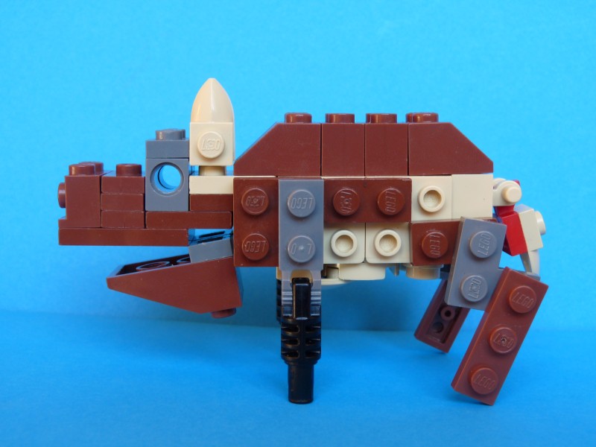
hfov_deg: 34.9
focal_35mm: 55
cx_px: 298
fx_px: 947
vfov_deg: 26.6
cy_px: 224
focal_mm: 9.8
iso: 100
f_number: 4.5
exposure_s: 1/20
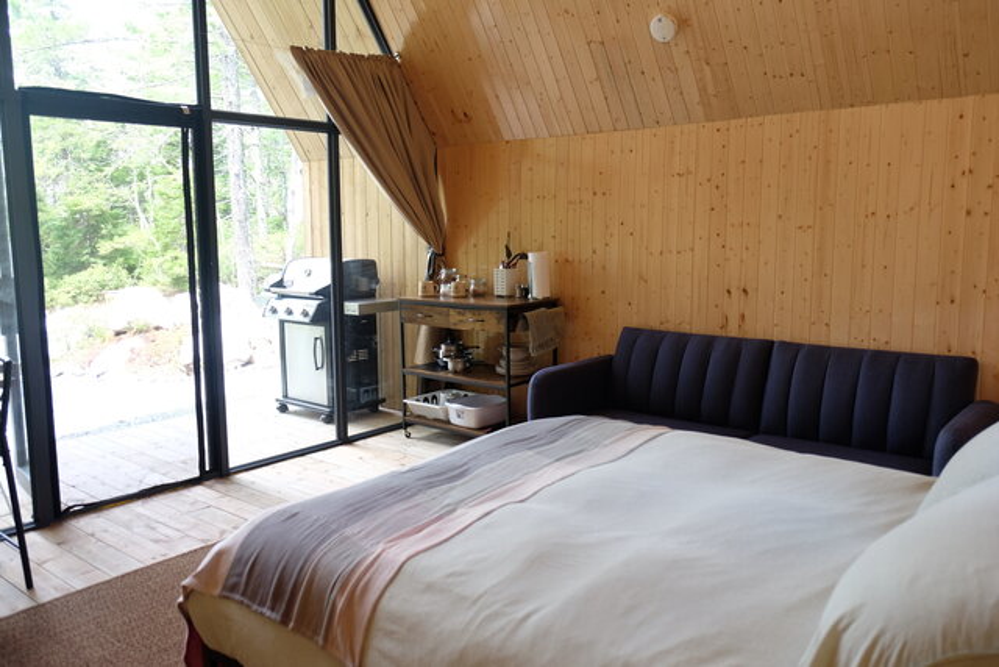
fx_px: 749
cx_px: 500
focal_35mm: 27
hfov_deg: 67.4
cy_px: 334
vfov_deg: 48.0
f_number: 3.5
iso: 320
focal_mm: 18
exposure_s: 1/60
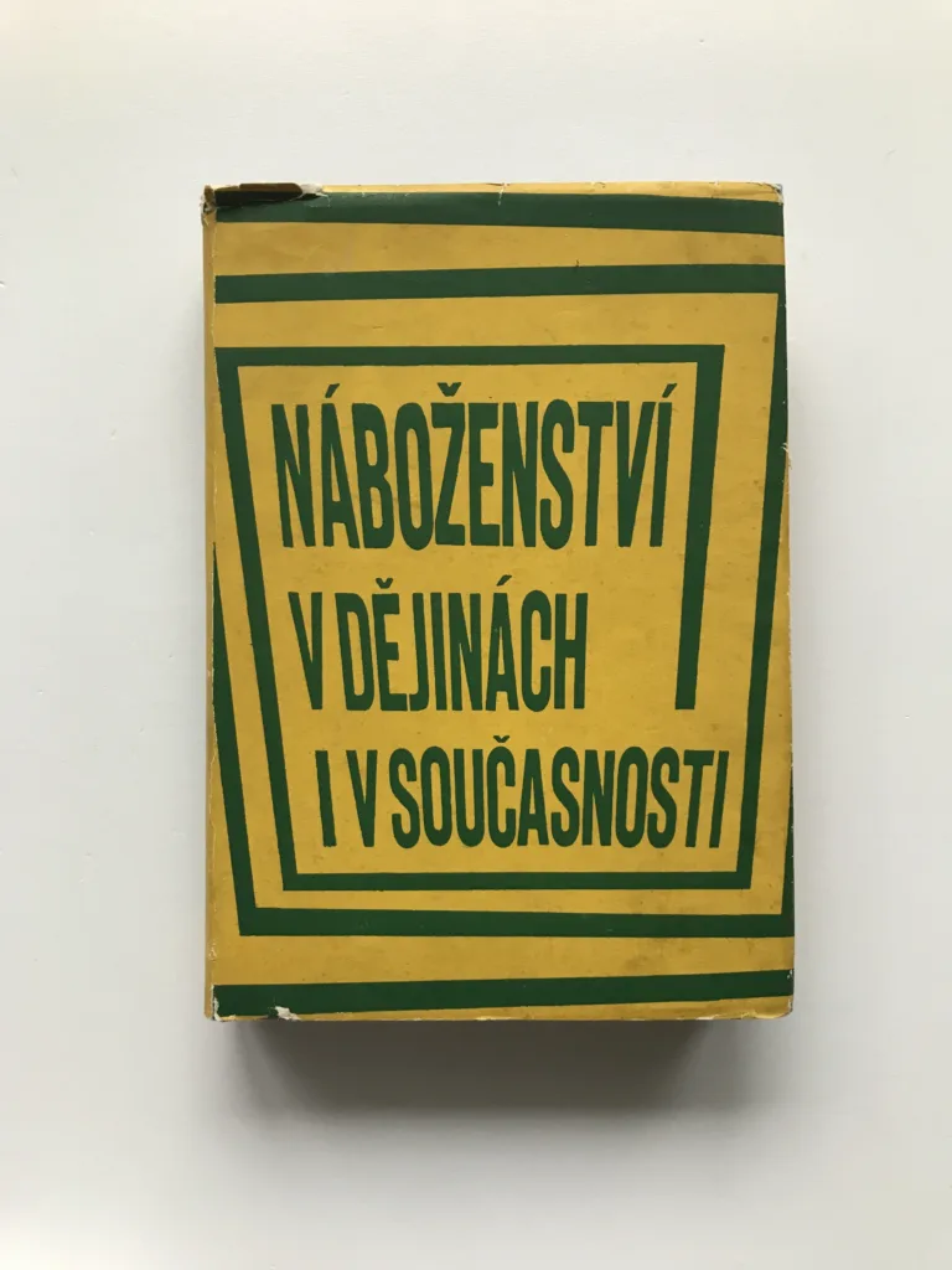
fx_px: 1027
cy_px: 635
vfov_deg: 63.4
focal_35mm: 28
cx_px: 476
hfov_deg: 49.7
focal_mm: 3.99
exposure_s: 1/17
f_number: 1.8
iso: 40
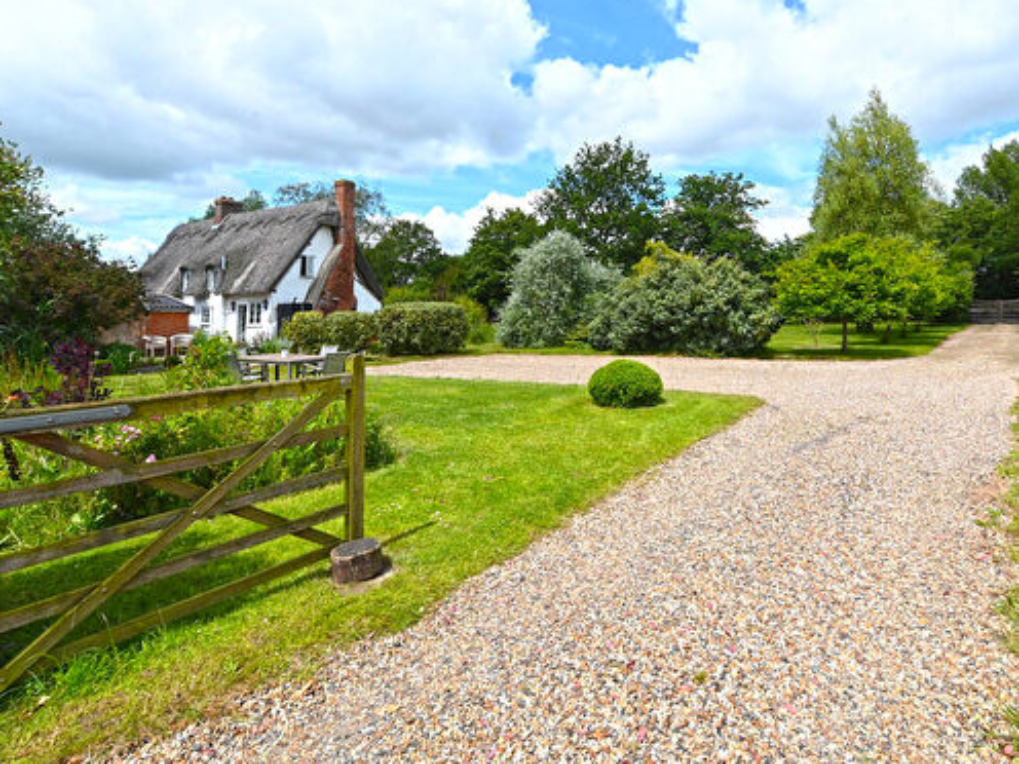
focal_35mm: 19
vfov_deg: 67.7
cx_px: 579
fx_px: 559
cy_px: 288
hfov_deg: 84.2
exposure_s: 1/200
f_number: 14
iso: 320
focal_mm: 14
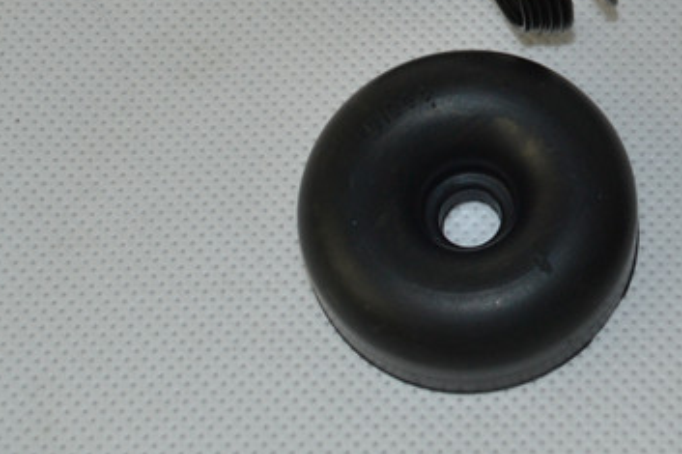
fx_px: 2253
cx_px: 692
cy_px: -128
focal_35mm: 119
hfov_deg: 16.8
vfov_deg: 11.2
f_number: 8
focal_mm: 28
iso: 320
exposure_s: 1/200
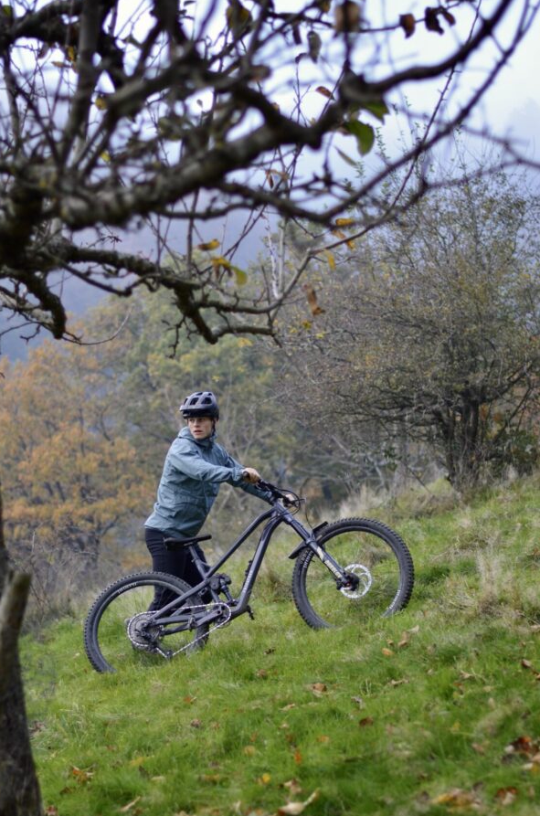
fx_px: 1945
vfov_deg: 23.7
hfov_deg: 15.8
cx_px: 266
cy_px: 464
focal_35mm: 86
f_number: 1.8
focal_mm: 50
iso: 200
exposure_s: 1/800
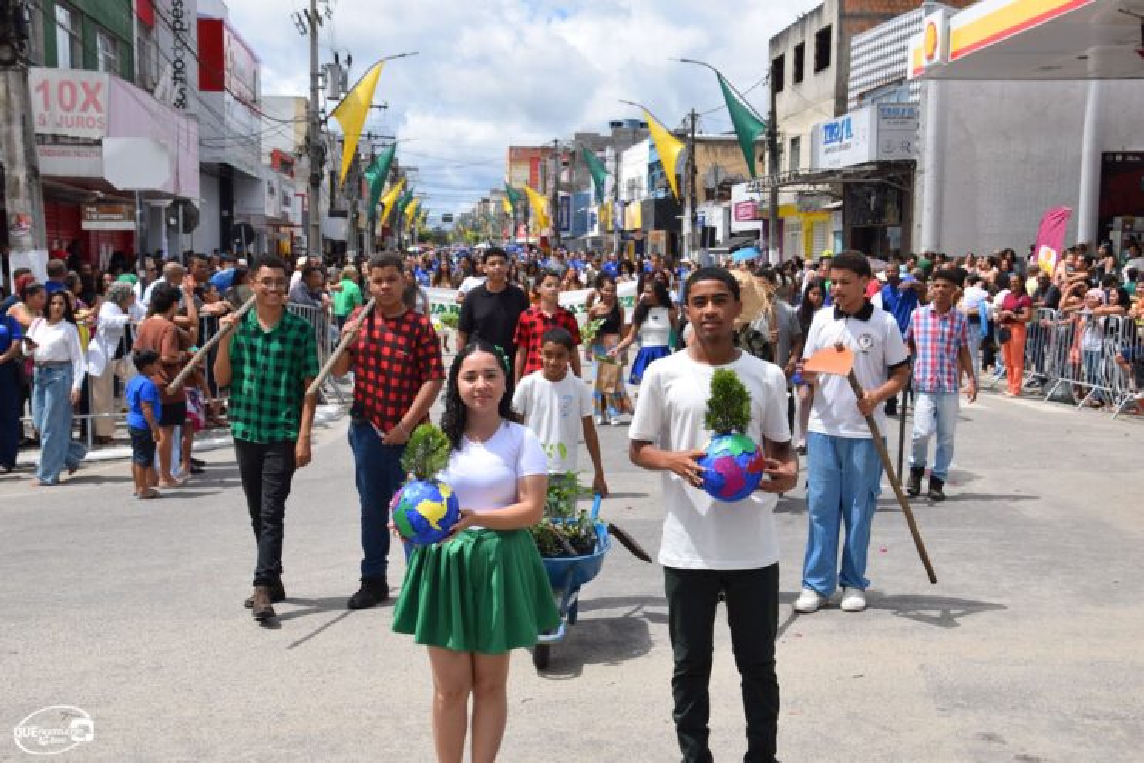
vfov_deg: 26.5
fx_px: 1621
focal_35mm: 51
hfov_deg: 38.9
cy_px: 382
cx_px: 572
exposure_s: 1/400
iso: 200
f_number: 10
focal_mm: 34
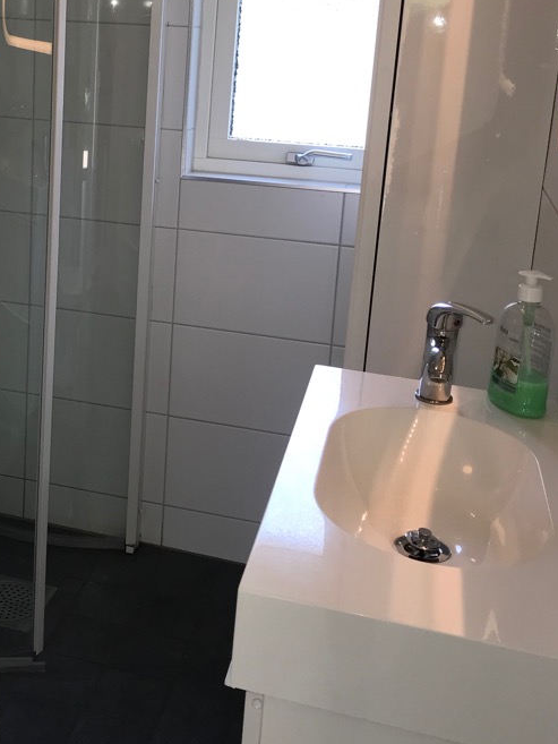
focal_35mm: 46
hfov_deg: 30.7
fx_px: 988
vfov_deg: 40.6
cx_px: 106
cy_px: 233
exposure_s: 1/100
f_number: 1.8
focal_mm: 3.99
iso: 25
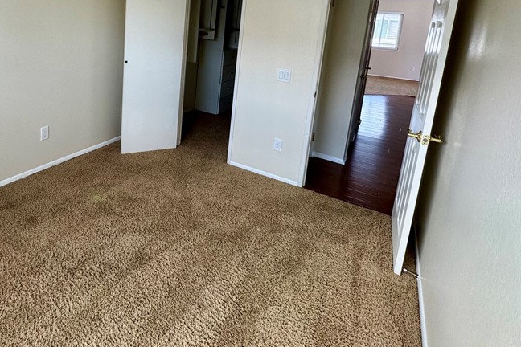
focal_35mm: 23
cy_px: 72
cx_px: 174
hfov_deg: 73.8
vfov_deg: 51.8
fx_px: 333
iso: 125
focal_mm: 2.22
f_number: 2.2
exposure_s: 1/99
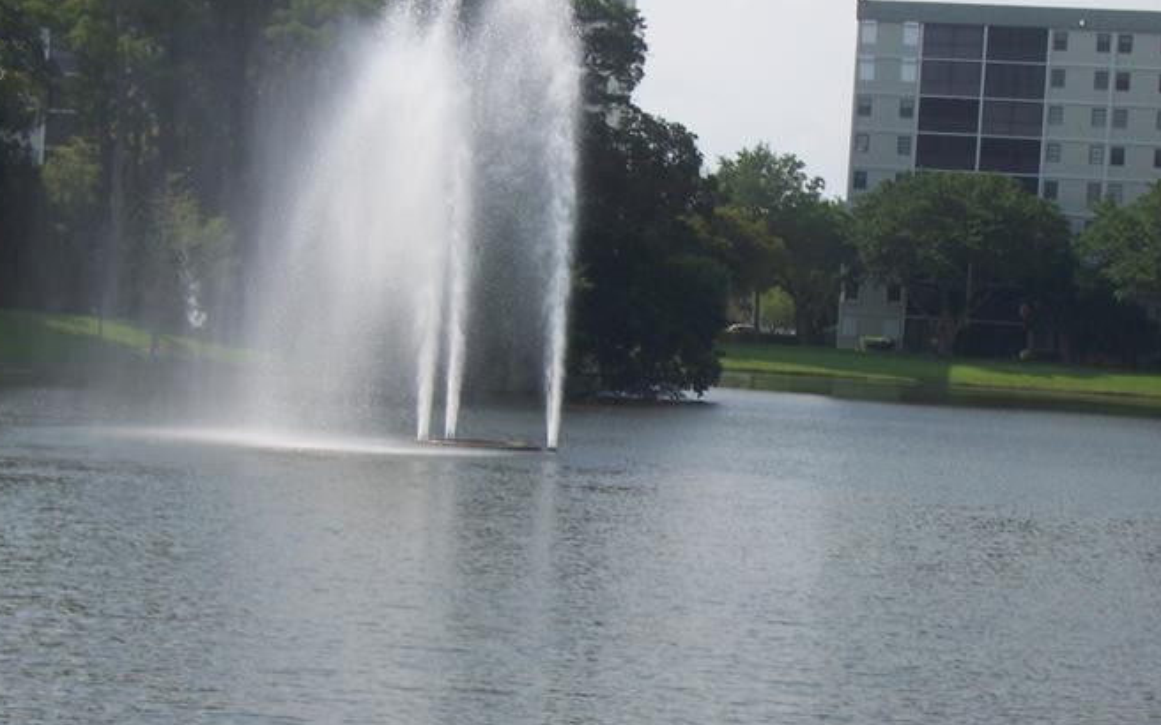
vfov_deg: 12.3
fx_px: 3354
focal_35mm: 106
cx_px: 683
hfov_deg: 19.6
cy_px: 497
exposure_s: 1/250
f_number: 8
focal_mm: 13.5
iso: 80
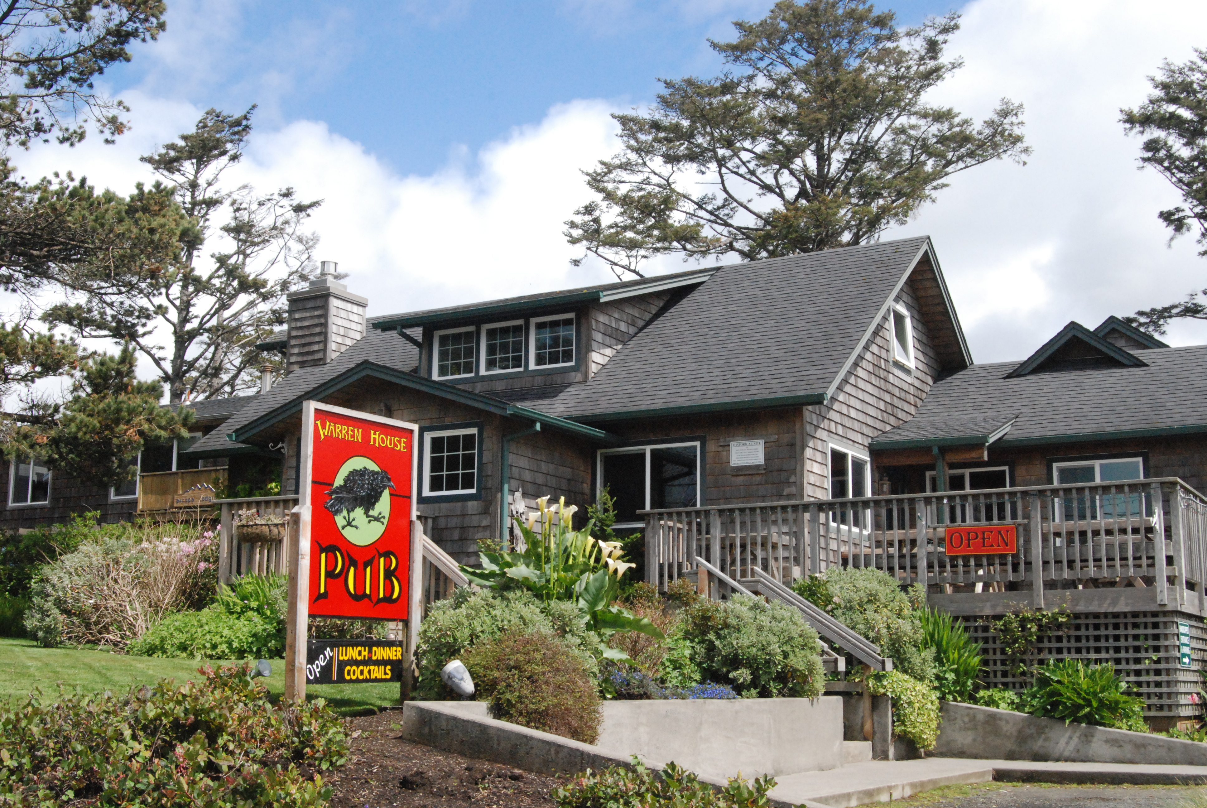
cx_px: 604
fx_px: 1511
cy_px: 404
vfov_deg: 29.9
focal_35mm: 45
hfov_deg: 43.6
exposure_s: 1/1000
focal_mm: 30
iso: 1600
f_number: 16
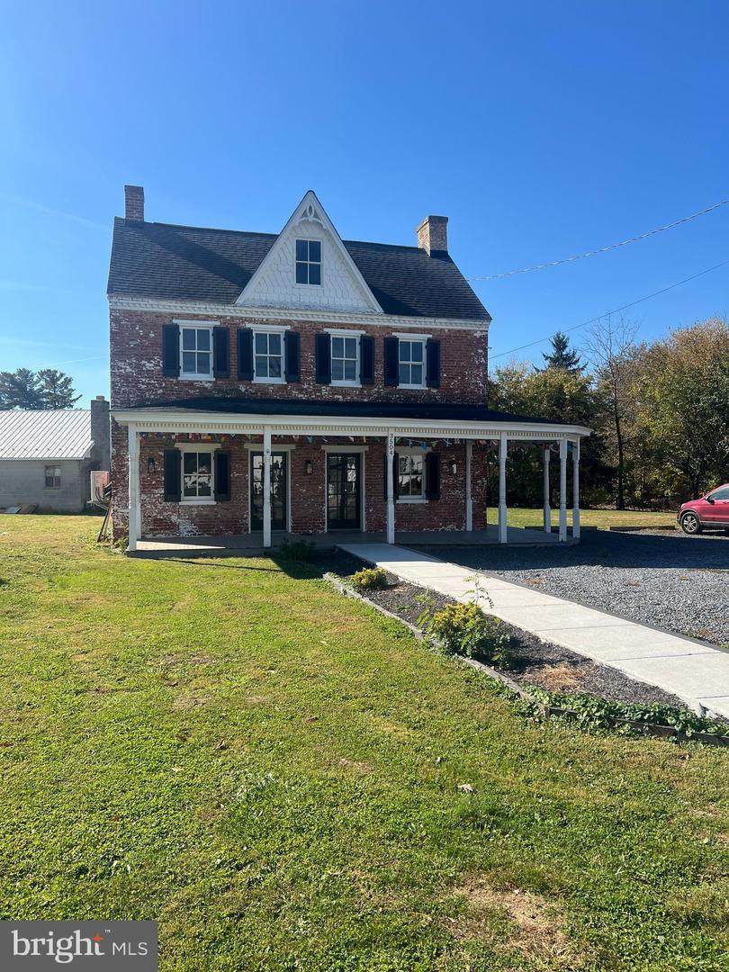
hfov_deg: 53.1
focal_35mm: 26
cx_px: 364
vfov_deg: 67.3
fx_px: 730
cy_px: 486
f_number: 1.5
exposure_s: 1/3356
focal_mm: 5.7
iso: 50
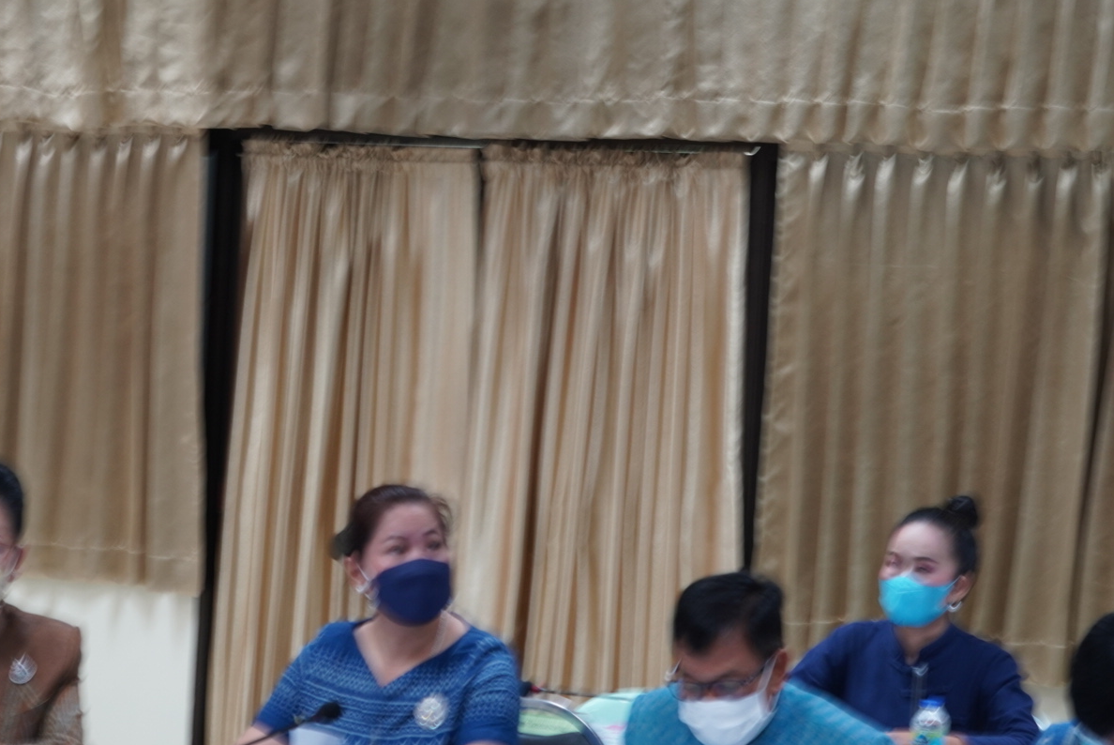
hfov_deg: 20.0
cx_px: 474
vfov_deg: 13.4
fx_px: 3159
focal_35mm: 102
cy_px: 330
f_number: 5.6
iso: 400
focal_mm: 50
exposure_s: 1/15
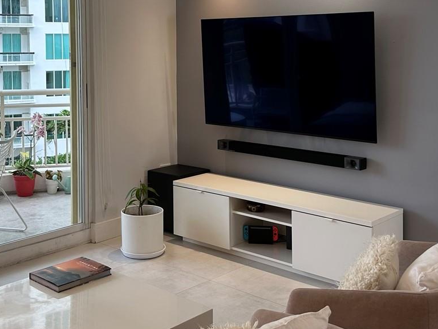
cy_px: 66
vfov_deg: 28.5
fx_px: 633
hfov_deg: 38.0
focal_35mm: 50
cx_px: 171
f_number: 1.78
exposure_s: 1/120
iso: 64
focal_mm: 6.86
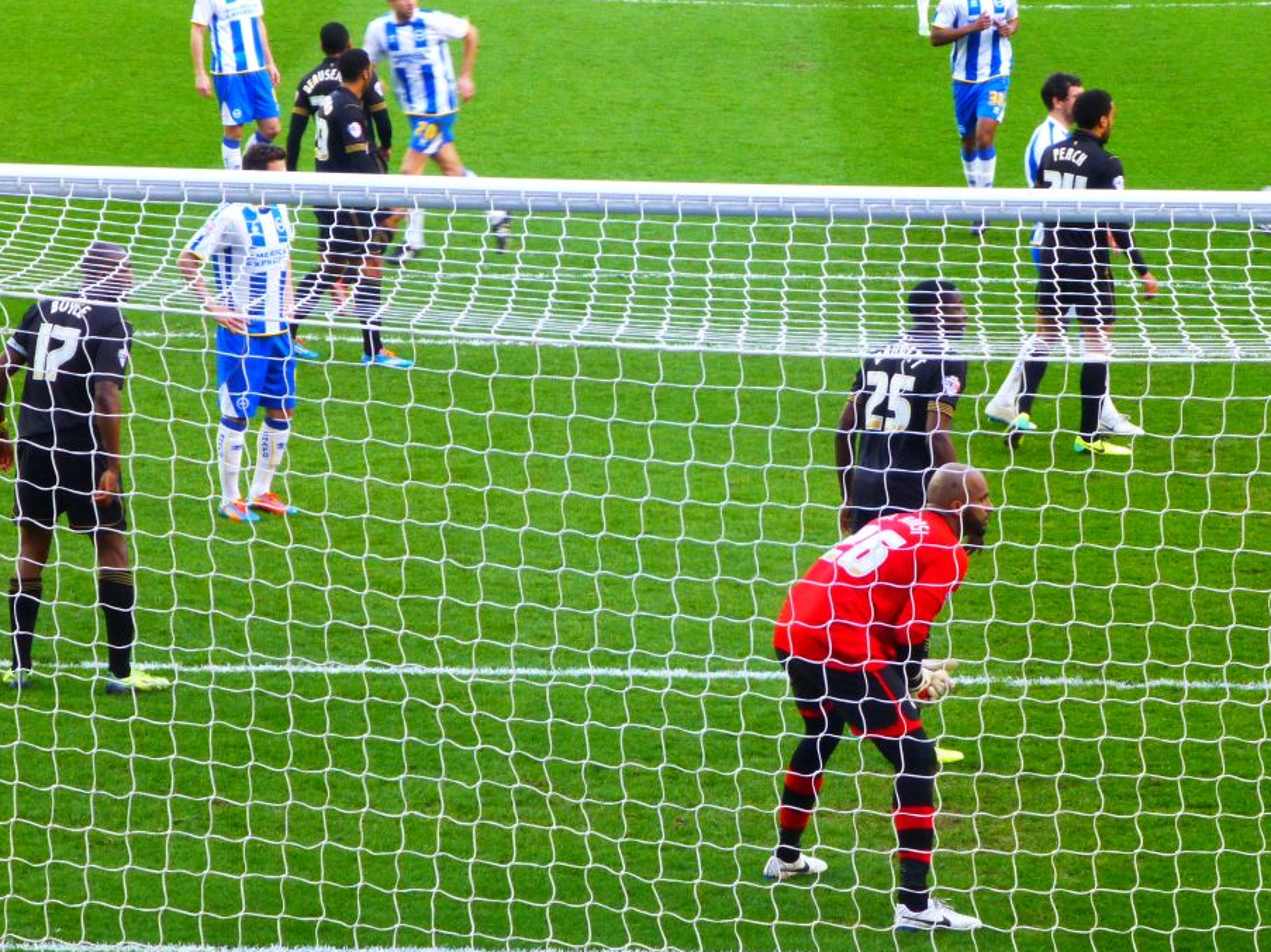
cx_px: 742
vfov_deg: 8.2
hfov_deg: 10.9
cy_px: 510
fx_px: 6682
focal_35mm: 182
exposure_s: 1/80
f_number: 5.4
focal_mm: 24.4
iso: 320
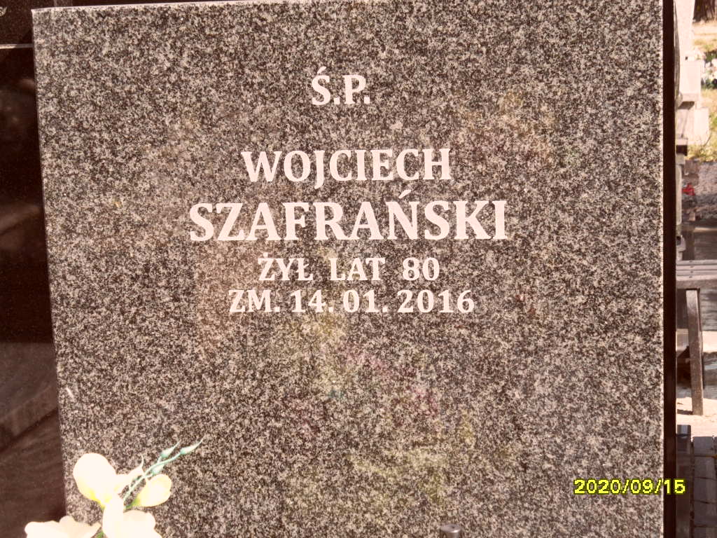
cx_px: 358
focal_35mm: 80
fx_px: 1657
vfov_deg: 18.4
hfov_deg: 24.4
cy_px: 269
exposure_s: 1/250
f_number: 4.2
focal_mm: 13.2
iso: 80
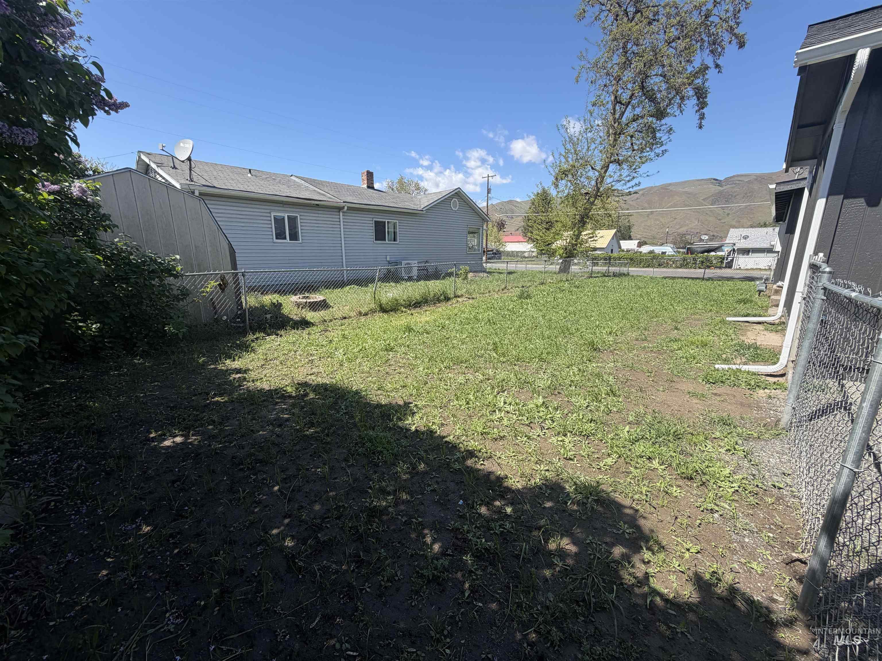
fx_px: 357
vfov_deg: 85.7
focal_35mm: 14
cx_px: 441
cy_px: 330
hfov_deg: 102.1
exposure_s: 1/770
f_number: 2.2
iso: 32
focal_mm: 2.22
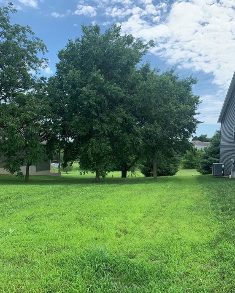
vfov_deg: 62.1
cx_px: 120
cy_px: 158
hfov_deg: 51.5
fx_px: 243
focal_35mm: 28
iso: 25
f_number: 1.8
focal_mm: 4.25
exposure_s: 1/1235
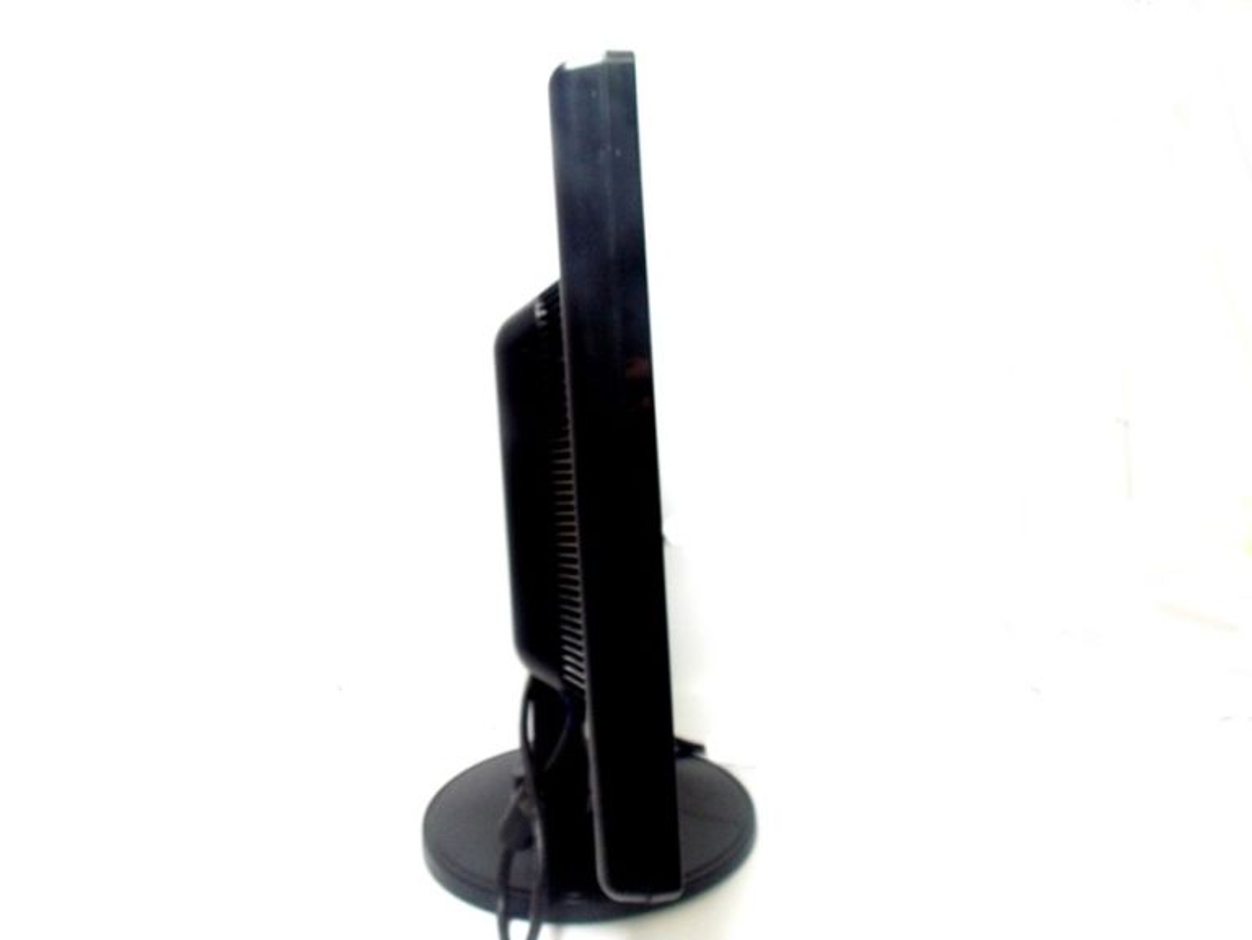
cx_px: 626
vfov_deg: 58.9
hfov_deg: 73.9
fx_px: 832
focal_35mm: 23
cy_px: 470
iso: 100
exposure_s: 1/30
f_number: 3.1
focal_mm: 4
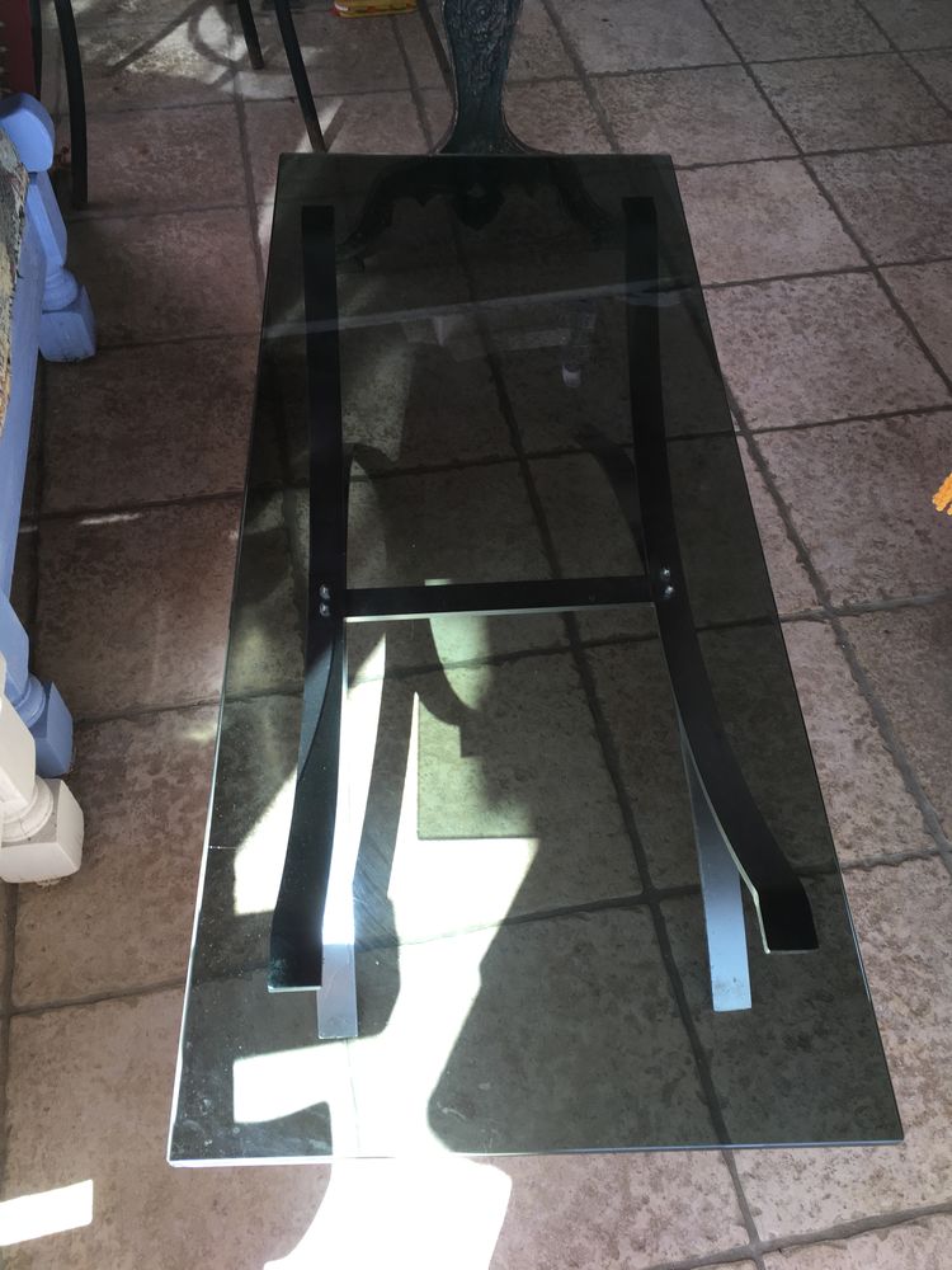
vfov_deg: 61.7
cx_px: 476
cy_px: 635
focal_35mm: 29
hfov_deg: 48.2
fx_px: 1063
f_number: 2.2
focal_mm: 4.15
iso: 32
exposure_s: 1/100
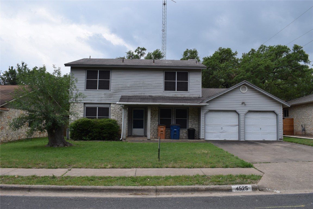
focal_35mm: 30
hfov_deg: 61.9
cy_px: 104
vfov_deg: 43.6
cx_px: 156
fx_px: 261
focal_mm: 20
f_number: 9
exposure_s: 1/320
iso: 200
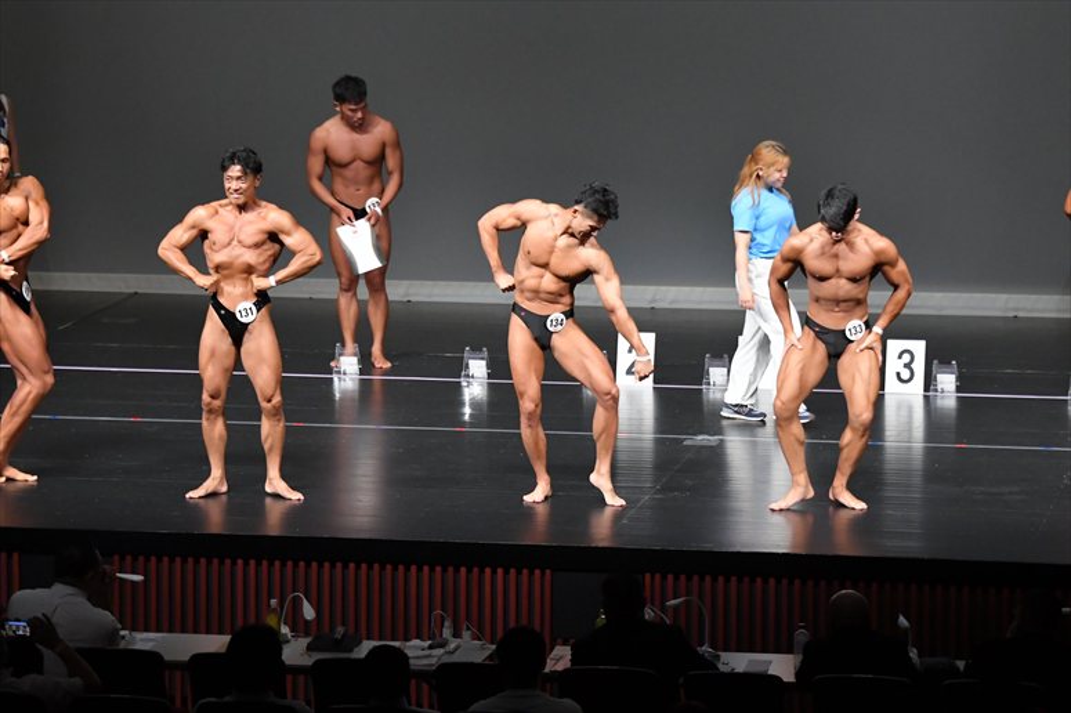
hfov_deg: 11.2
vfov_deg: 7.5
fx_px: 5442
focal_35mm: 183
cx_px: 536
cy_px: 356
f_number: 5.6
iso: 5000
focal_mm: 122
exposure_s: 1/400
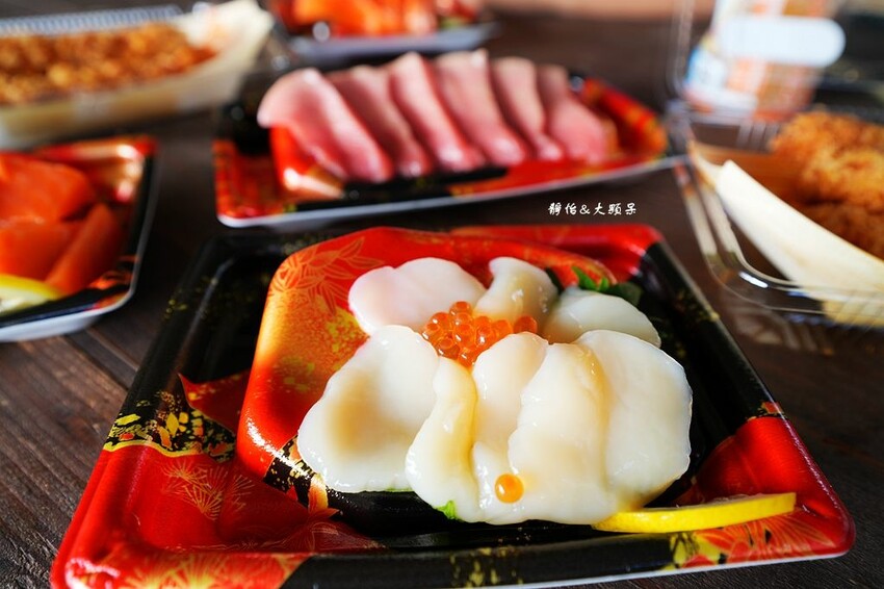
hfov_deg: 78.6
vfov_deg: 57.2
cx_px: 442
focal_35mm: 22
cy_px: 294
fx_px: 540
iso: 160
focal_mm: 22
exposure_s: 1/80
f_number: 4.5
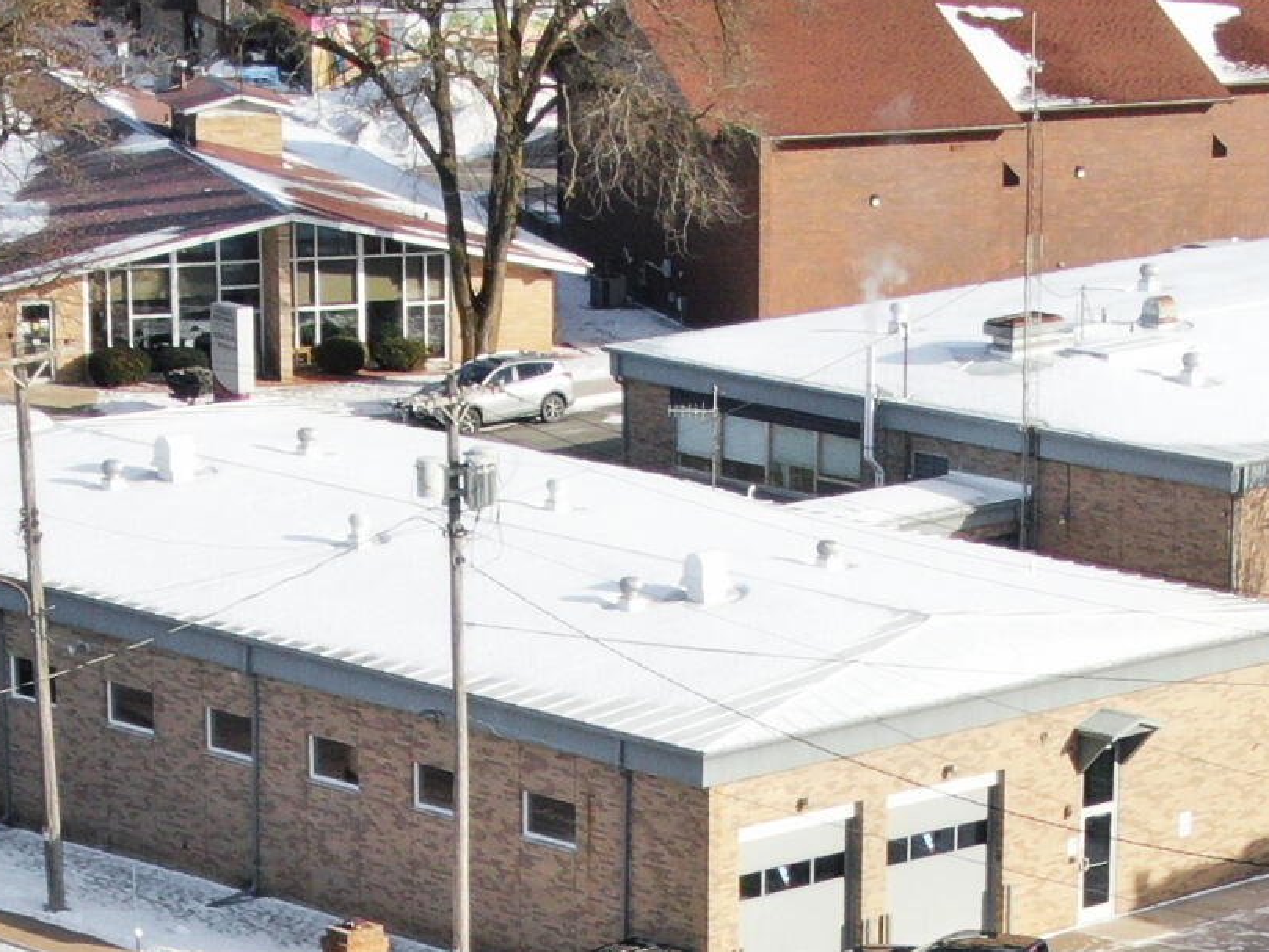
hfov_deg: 11.1
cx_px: 601
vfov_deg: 8.1
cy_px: 1504
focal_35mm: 178
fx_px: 6526
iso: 100
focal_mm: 8.6
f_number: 3.8
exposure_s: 1/640
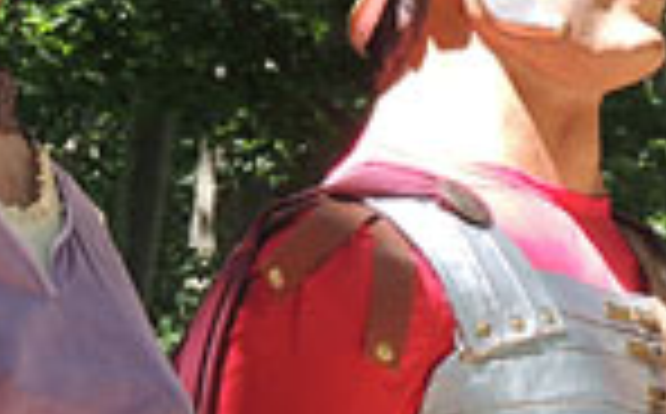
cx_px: 675
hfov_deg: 6.8
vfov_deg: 4.2
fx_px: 5618
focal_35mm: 310
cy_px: 230
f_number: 4.1
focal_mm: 16
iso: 100
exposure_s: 1/100
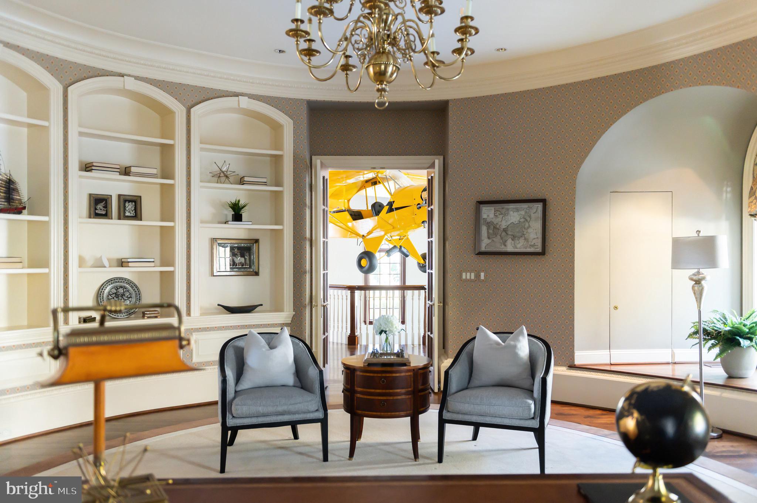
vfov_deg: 44.9
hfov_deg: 63.7
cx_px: 378
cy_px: 252
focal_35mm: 29
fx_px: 609
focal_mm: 29
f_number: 2.8
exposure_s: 1/100
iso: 1600
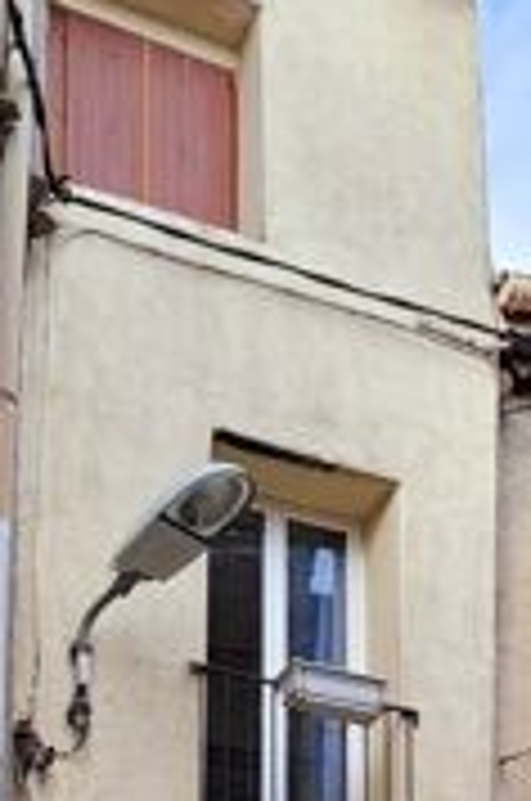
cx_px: 313
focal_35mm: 81
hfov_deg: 16.8
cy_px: 1044
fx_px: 1799
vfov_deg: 22.4
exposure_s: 1/526
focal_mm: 5.4
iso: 40
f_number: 1.8
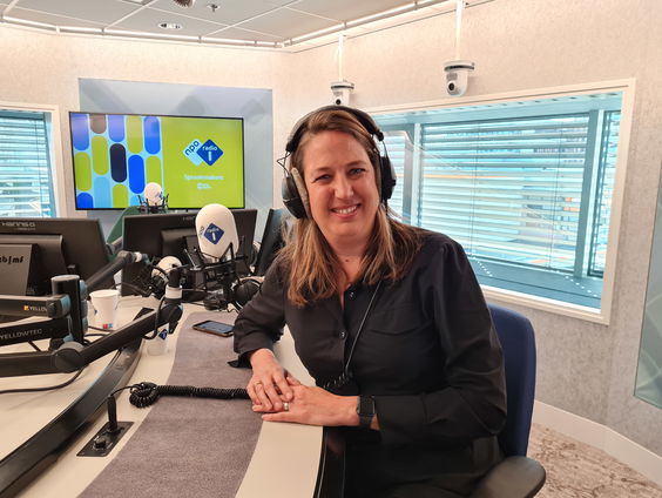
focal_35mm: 26
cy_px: 249
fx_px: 498
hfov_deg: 67.3
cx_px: 331
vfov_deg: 53.1
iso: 200
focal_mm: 5.4
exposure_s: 1/50
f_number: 1.8
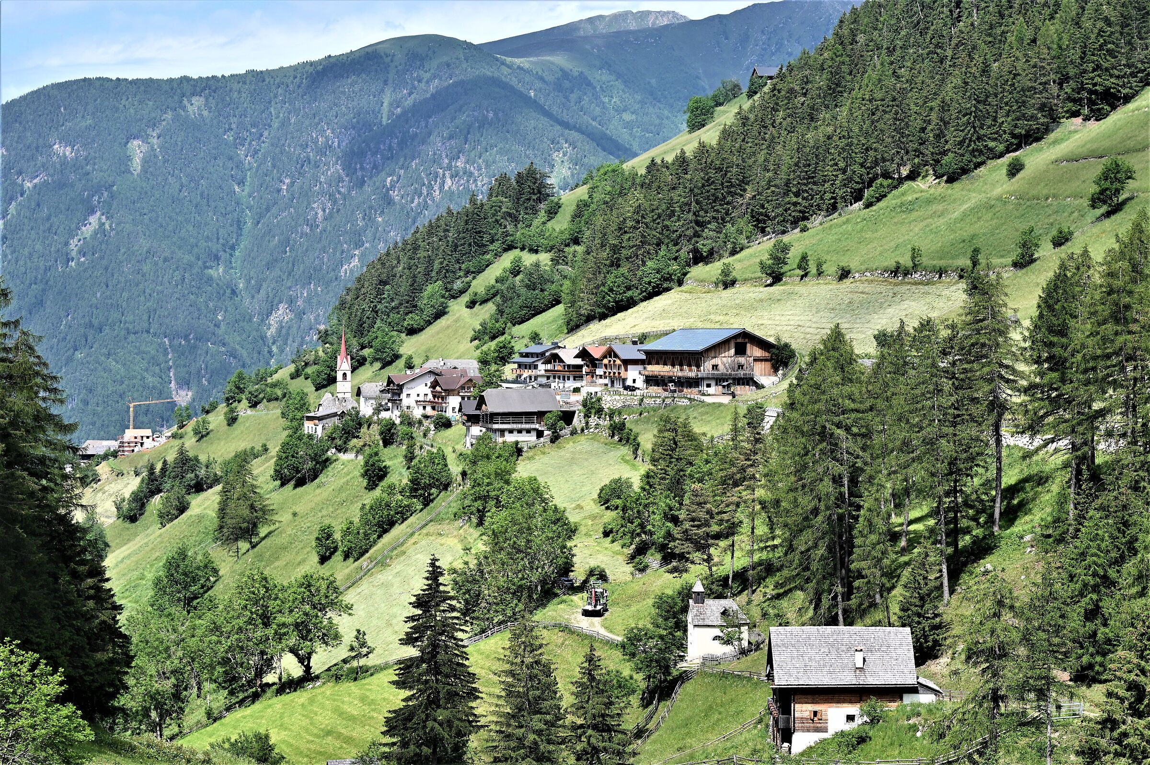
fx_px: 2298
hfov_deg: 28.1
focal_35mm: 72
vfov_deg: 18.9
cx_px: 575
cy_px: 382
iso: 100
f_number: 8
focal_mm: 72
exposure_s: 1/200
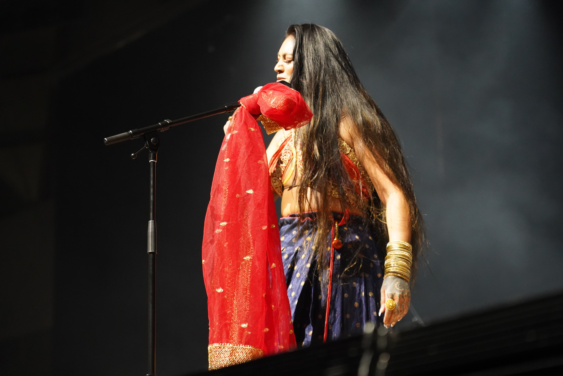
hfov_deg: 19.5
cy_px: 188
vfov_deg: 13.0
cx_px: 282
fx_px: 1642
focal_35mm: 105
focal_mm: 105
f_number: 4
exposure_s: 1/160
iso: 8000
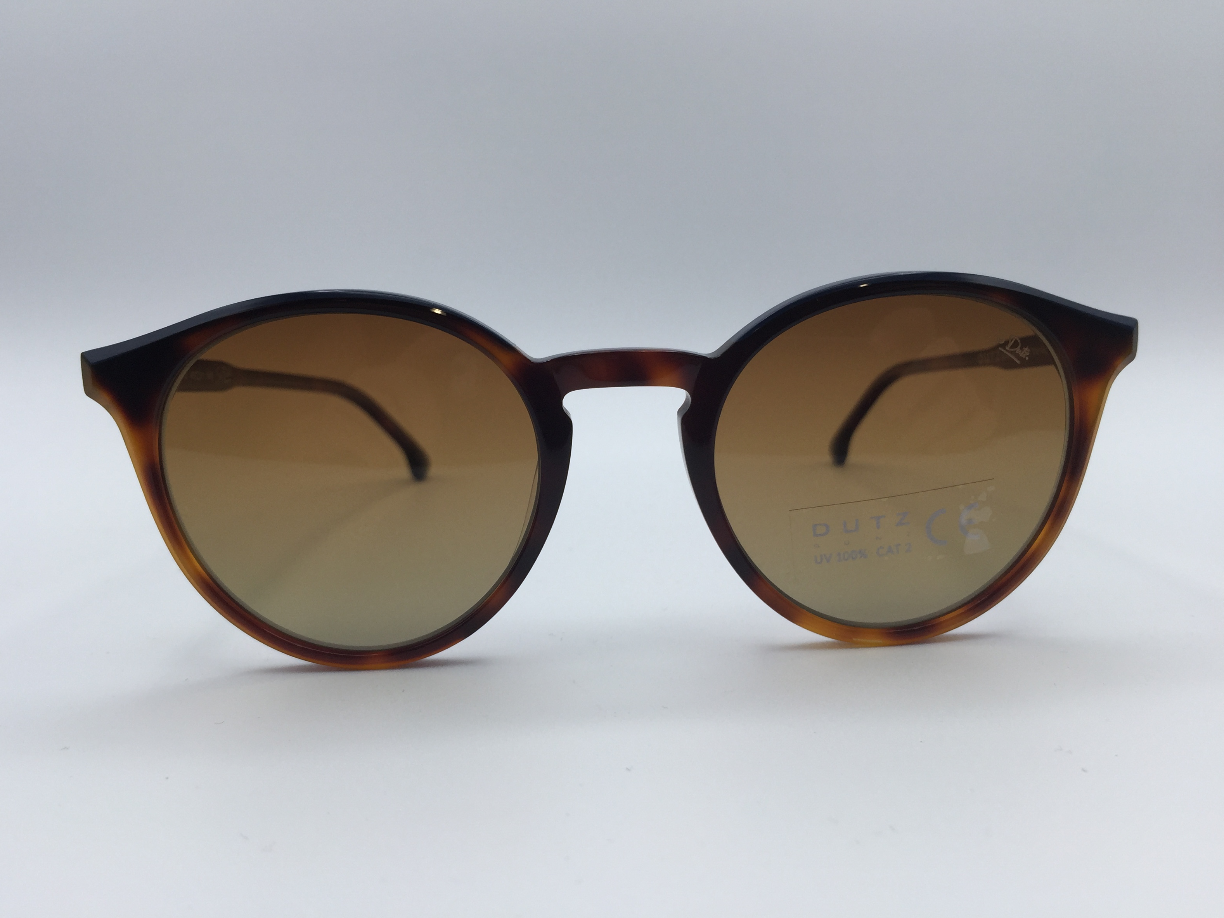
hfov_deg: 60.0
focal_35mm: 30
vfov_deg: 46.8
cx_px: 599
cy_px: 450
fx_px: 1061
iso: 32
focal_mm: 4.15
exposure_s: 1/534
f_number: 2.2
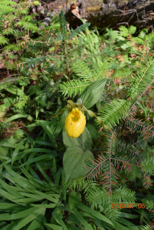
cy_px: 115
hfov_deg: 47.9
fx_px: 173
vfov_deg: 67.4
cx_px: 77
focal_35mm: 27
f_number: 7.1
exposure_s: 1/200
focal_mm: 18
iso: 400
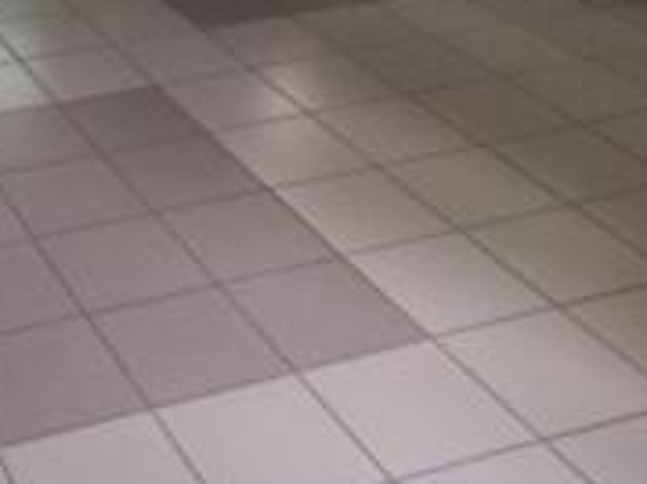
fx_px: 1307
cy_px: -157
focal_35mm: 70
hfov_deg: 25.9
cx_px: -47
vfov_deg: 19.3
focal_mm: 4.6
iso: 400
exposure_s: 1/24
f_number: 1.8
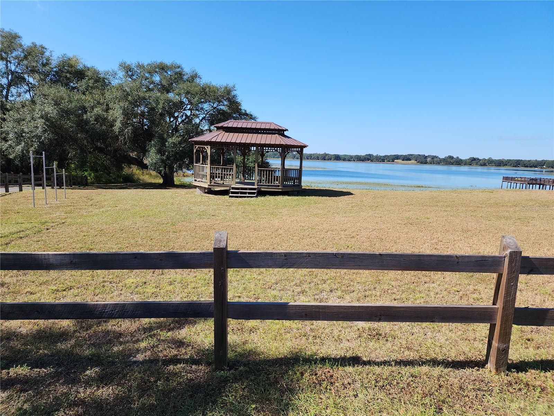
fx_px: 368
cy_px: 208
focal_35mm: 23
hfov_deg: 73.9
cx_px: 277
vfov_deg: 58.9
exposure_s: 1/812
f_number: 1.8
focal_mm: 6.4
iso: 12
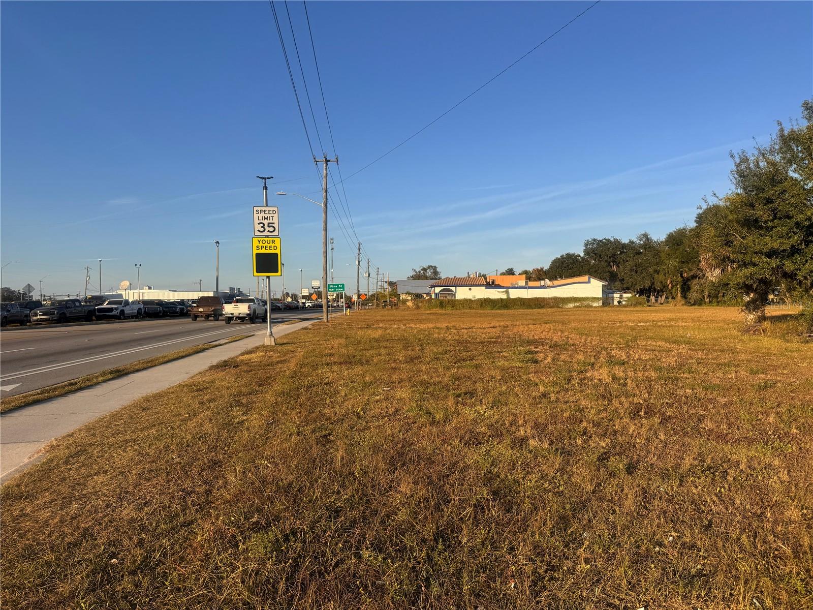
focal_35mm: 24
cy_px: 305
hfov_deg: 71.6
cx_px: 406
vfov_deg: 56.8
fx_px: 564
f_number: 1.78
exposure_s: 1/3802
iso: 80
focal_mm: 6.76
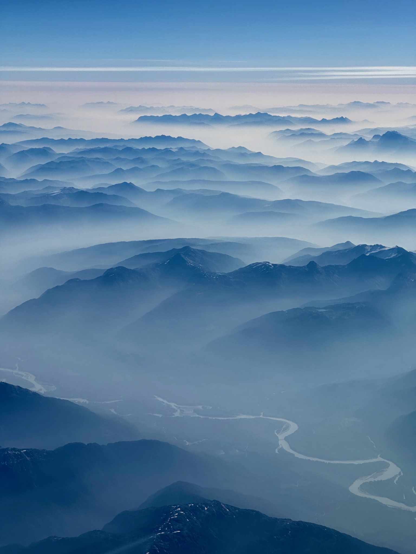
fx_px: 1234
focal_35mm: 77
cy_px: 277
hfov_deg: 19.1
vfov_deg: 25.3
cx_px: 208
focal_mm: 9
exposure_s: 1/1449
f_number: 2.8
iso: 32
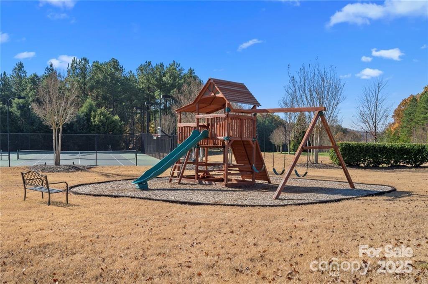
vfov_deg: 37.8
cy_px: 142
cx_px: 214
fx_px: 416
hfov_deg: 54.5
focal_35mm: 35
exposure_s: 1/90
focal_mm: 35
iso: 100
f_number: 11
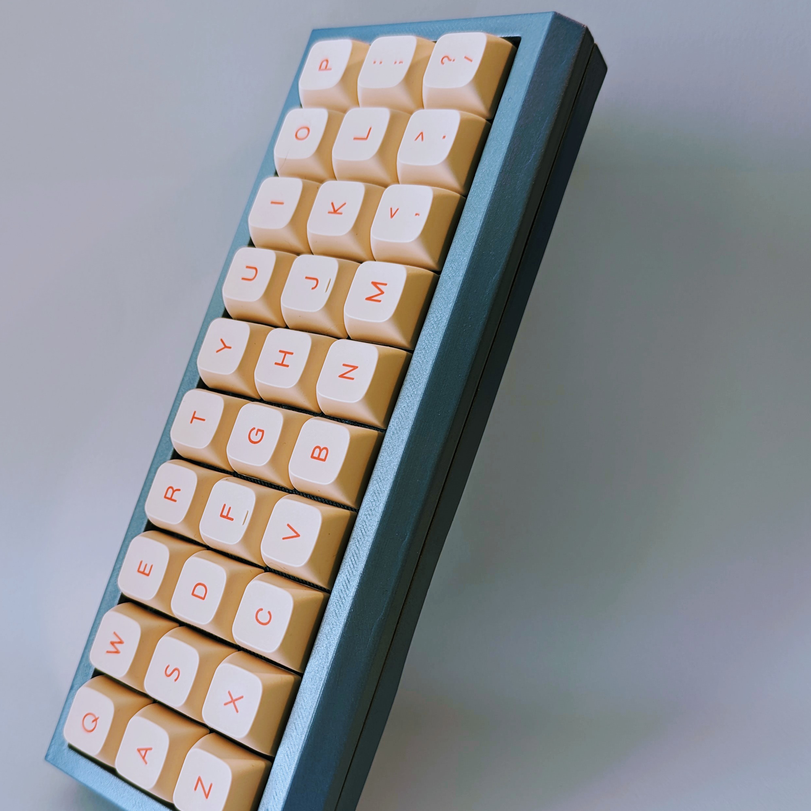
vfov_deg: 47.0
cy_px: 476
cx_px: 317
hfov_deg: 46.9
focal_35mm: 35
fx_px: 928
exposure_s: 1/31.8
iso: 55
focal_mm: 6.81
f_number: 1.85
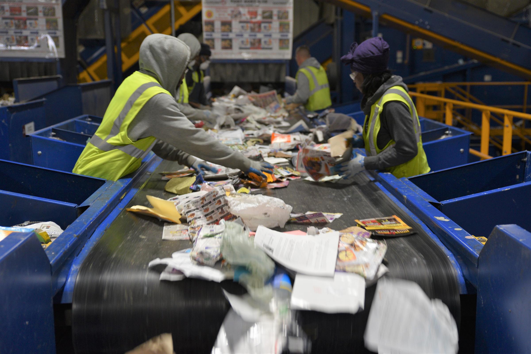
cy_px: 177
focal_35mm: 42
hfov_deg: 46.4
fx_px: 620
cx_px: 266
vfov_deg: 31.9
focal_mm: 42
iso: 900
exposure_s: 1/60
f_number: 2.8
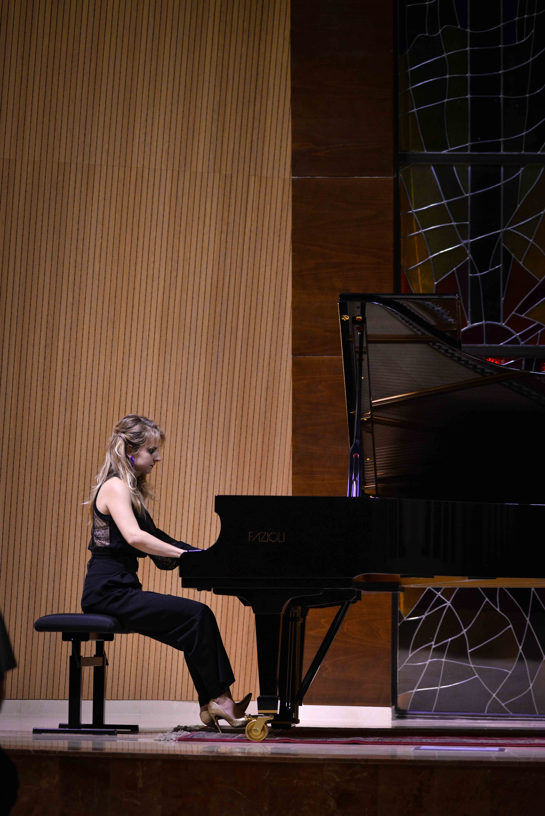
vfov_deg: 18.3
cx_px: 272
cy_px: 408
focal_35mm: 112
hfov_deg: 12.2
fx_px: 2541
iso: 1600
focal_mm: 112
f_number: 2.8
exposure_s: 1/250
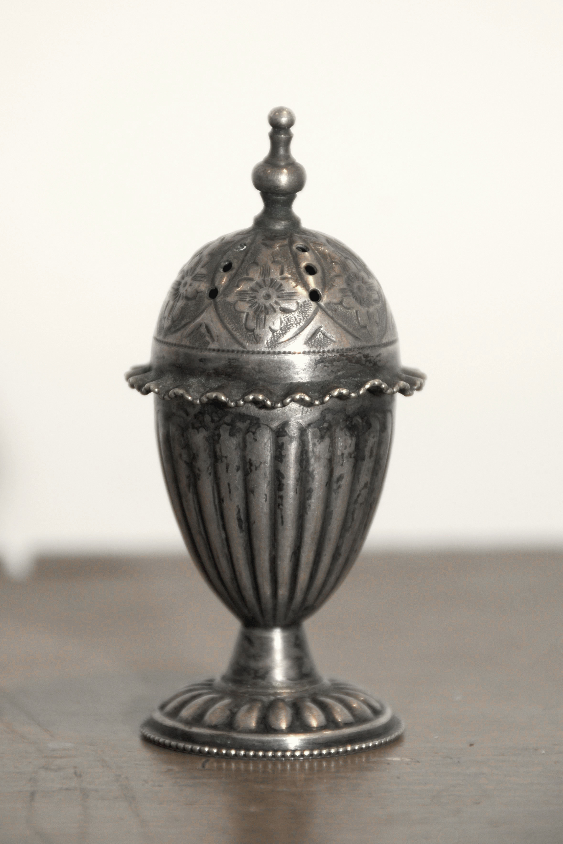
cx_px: 282
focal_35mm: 302
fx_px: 7083
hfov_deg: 4.6
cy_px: 420
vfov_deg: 6.8
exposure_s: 1/60
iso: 200
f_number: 5.6
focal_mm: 200
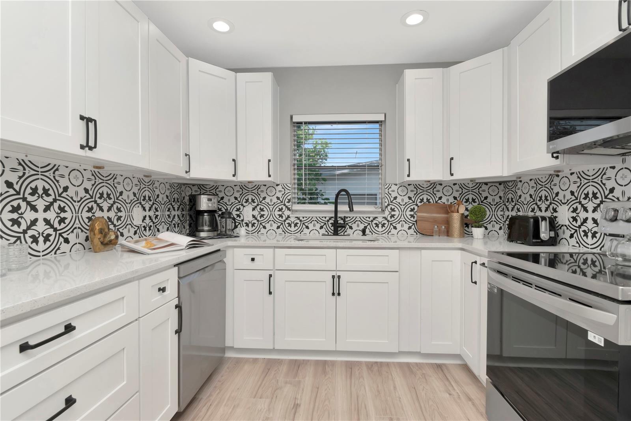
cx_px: 316
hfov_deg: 95.0
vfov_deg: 72.0
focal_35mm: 16
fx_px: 289
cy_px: 210
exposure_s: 1/200
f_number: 9
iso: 500
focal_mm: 11
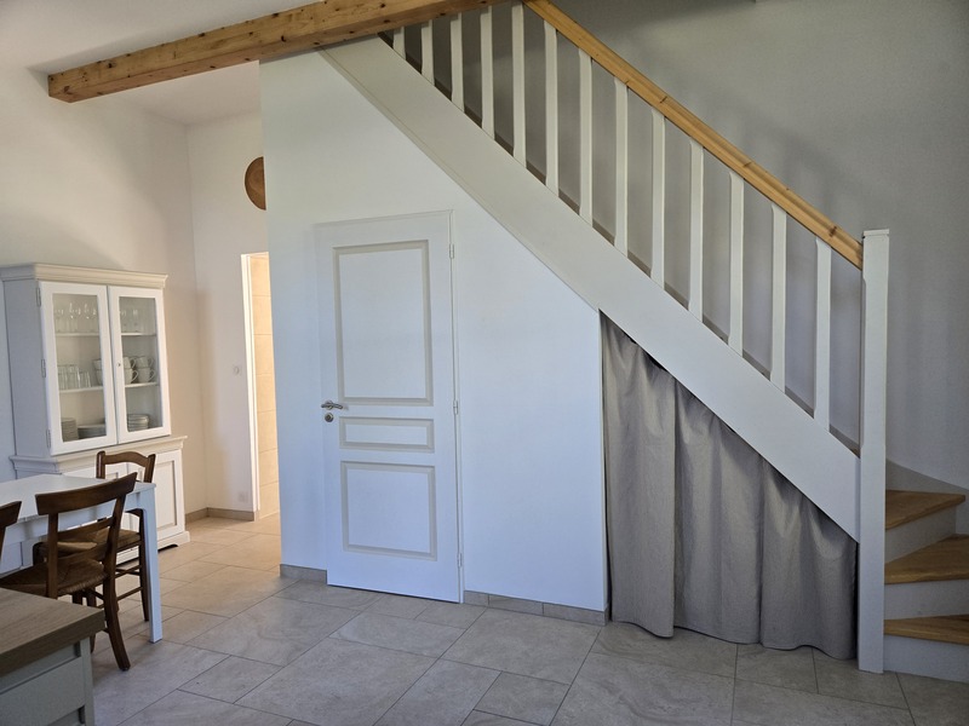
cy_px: 363
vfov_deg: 58.9
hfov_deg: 73.9
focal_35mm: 23
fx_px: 644
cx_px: 484
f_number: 1.8
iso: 200
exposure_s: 1/180
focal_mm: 5.4
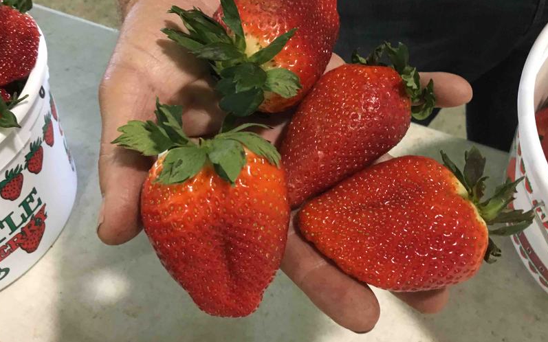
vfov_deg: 35.2
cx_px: 272
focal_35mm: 36
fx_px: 538
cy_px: 137
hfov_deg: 54.0
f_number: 2.2
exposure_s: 1/30
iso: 200
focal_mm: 4.15
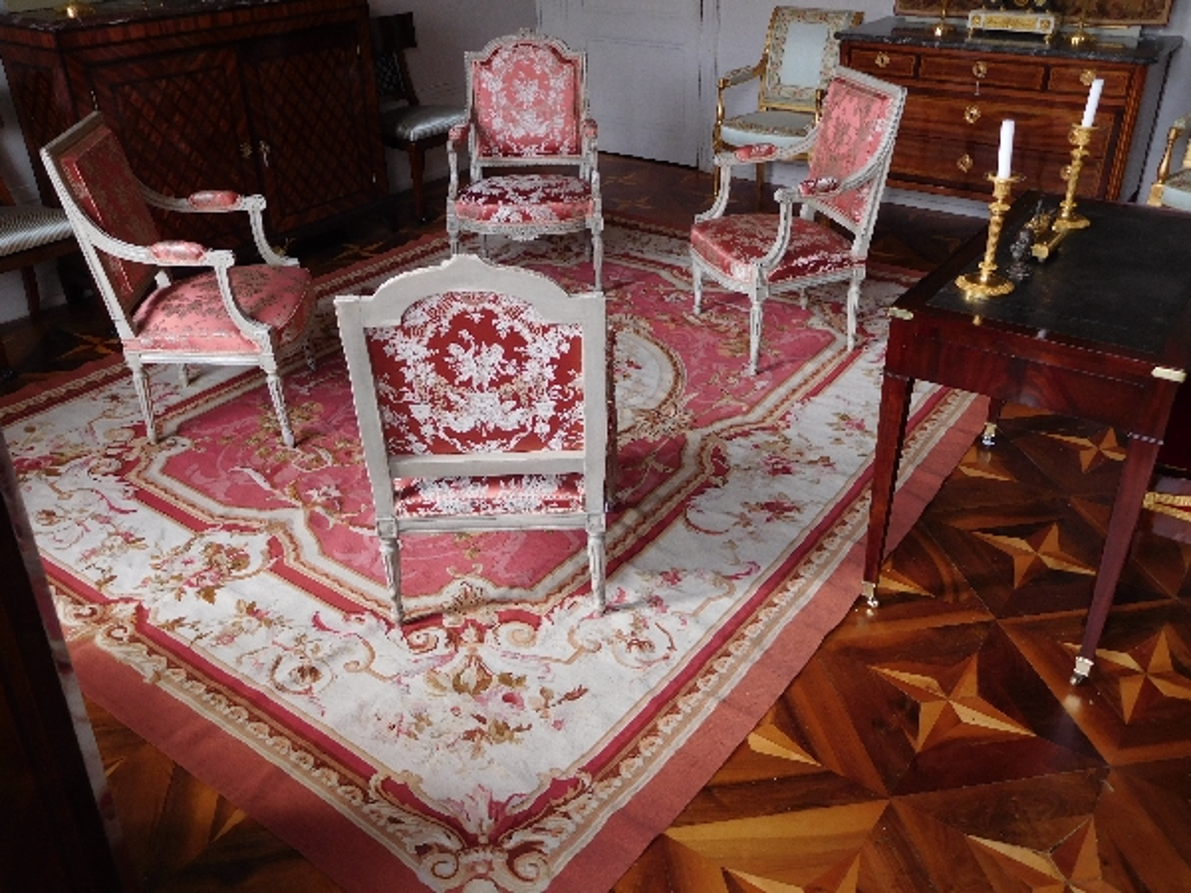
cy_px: 446
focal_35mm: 28
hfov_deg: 63.4
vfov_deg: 49.7
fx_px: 963
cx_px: 596
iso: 140
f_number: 3.5
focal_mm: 5
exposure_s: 1/30
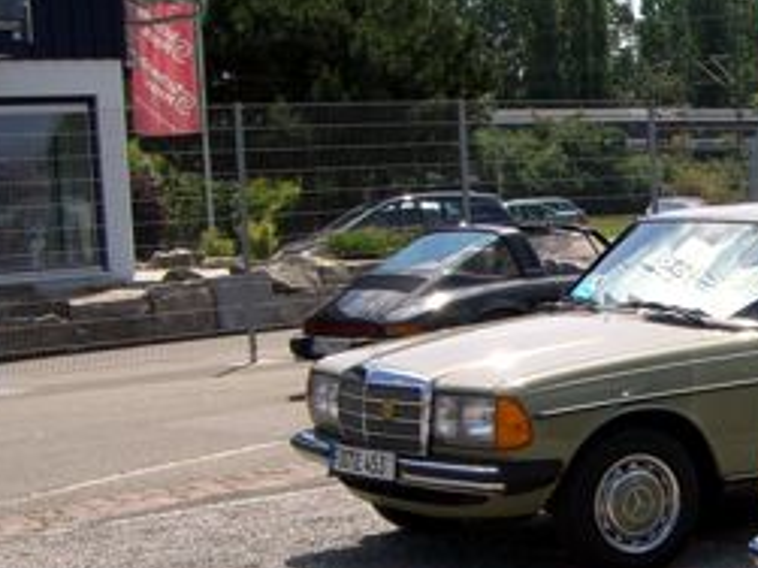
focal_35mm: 97
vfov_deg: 15.1
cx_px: 894
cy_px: 468
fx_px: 2123
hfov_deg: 19.2
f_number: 4.3
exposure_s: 1/800
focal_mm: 6.2
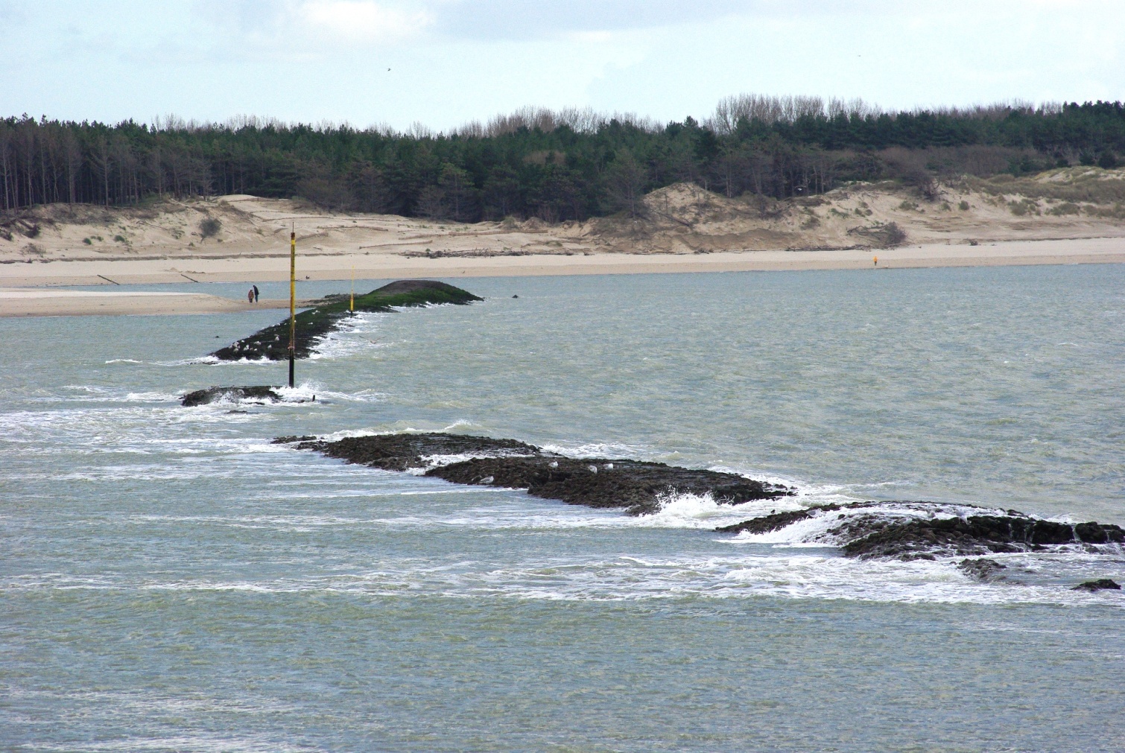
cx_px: 562
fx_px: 9856
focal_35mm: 315
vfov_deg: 4.4
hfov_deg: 6.5
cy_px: 376
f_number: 8
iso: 400
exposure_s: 1/750
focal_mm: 210
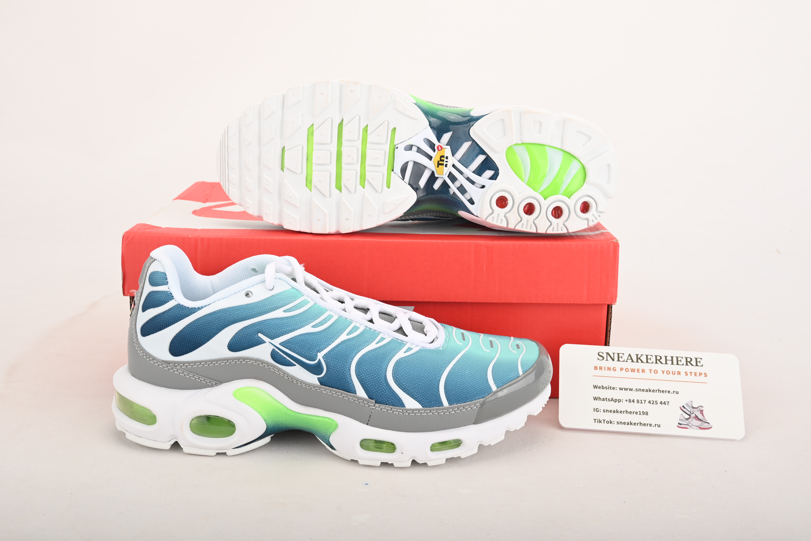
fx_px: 879
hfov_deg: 49.5
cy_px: 259
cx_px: 395
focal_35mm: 39
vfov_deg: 34.2
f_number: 11
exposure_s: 1/200
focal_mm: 37
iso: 100
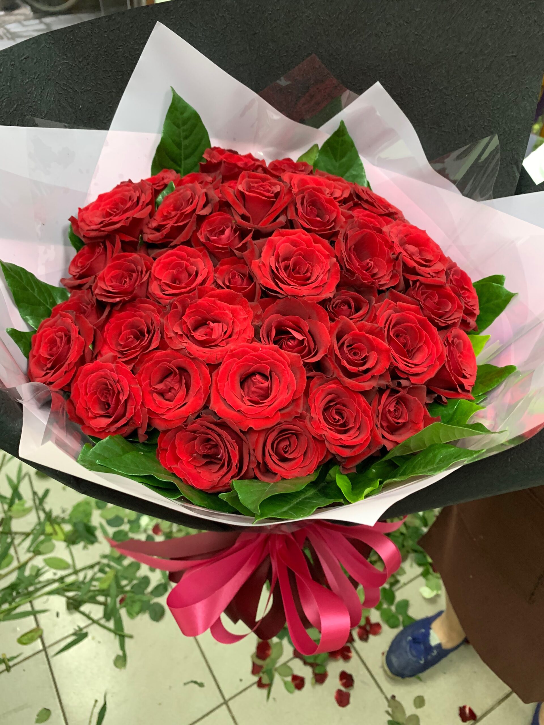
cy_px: 362
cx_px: 272
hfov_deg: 53.1
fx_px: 545
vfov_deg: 67.3
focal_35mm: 26
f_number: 1.8
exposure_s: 1/60
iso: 400
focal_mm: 4.25
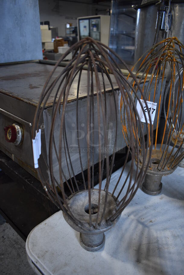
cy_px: 138
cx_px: 92
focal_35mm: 27
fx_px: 207
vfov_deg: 67.3
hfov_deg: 48.0
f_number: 3.5
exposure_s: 1/160
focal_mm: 18
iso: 800
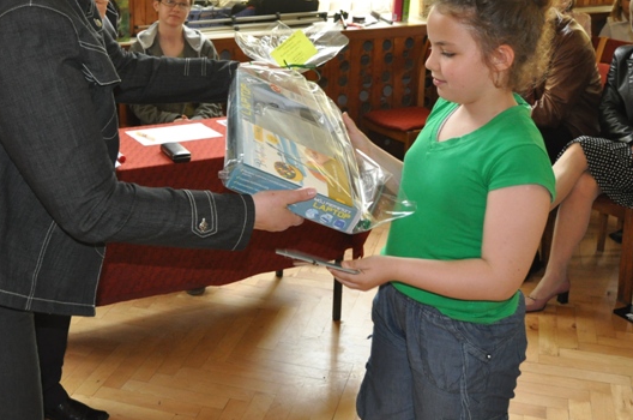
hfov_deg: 39.5
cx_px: 246
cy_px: 117
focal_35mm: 50
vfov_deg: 26.6
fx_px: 878
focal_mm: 22
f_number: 4.5
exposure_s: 1/60
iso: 1250
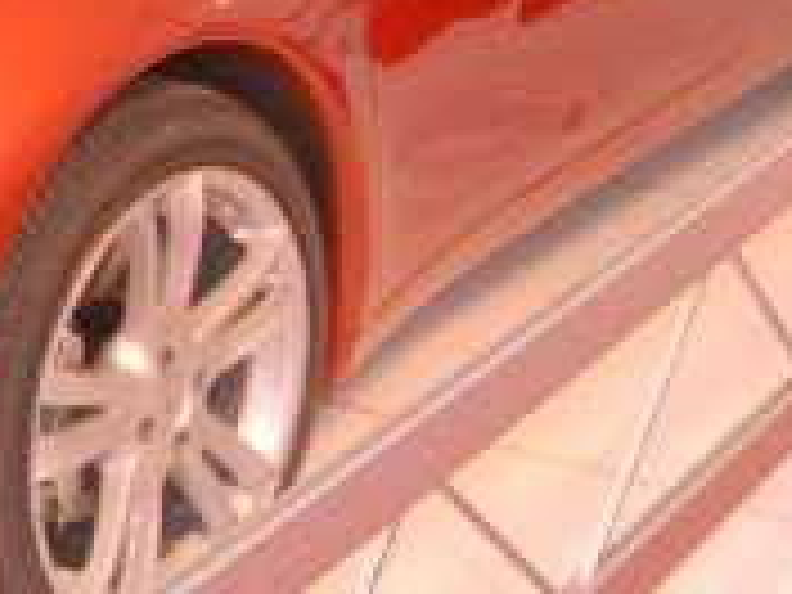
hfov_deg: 16.5
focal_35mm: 115
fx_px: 2631
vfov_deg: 12.8
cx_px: -122
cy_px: 38
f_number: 5
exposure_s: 1/80
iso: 1600
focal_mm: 22
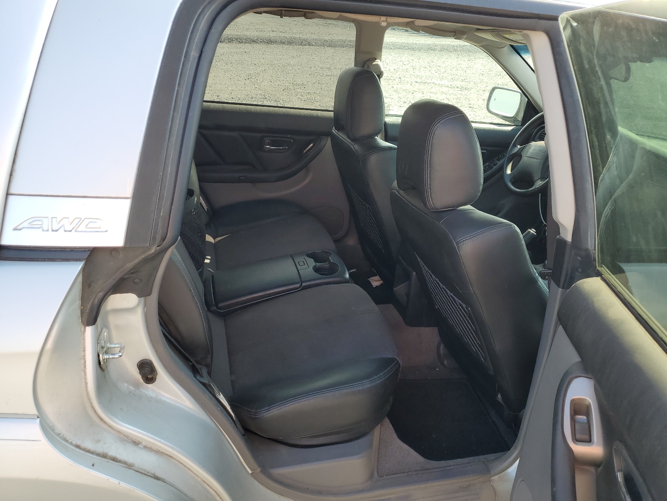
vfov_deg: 53.1
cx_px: 334
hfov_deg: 67.3
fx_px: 501
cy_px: 250
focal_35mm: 26
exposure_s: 1/455
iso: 50
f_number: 1.5
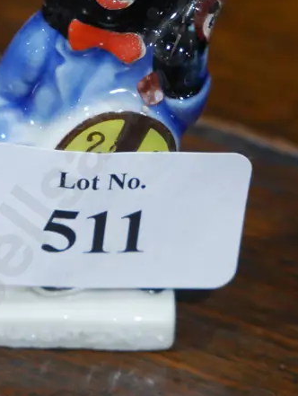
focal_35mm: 167
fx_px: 1912
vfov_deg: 11.8
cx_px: 118
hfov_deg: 8.9
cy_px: 111
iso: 1250
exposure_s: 1/80
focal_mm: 36
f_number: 5.5
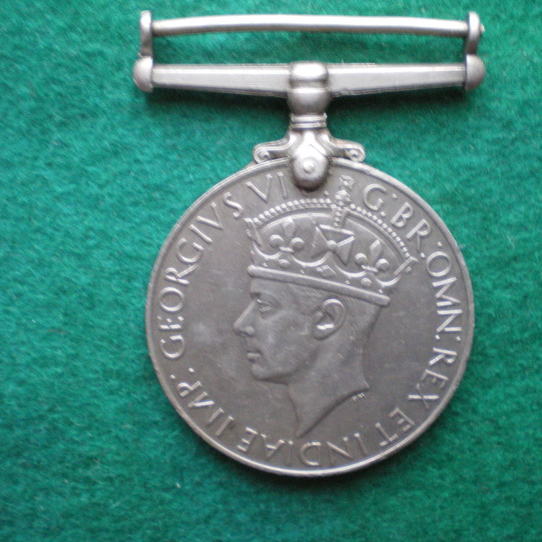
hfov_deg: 37.6
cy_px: 270
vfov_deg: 37.6
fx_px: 797
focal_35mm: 45
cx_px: 275
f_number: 3.1
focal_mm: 6.3
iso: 400
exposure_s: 1/6
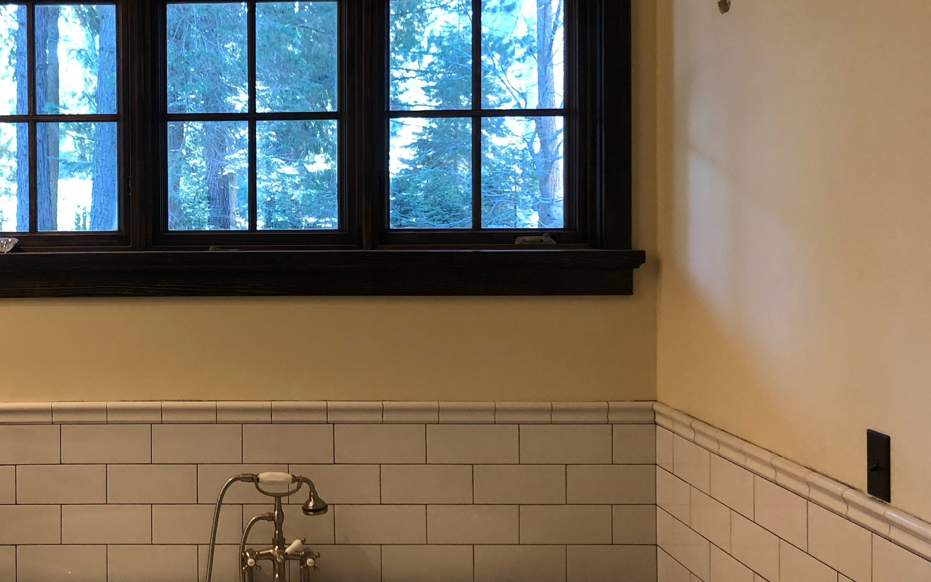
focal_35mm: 50
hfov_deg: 38.5
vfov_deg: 25.7
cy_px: 206
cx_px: 166
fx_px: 1269
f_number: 1.8
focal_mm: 4
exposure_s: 1/17
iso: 40
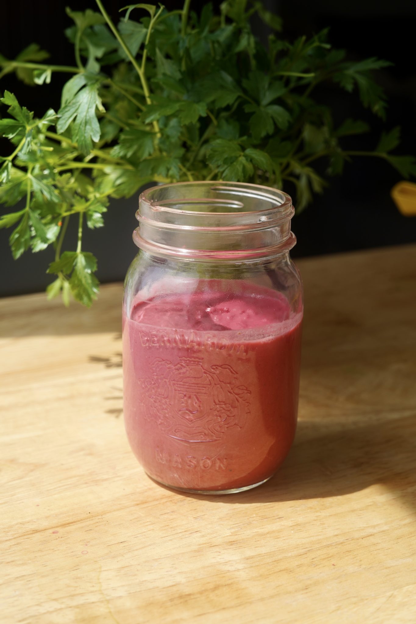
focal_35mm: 50
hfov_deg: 27.0
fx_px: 867
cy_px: 312
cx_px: 208
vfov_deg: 39.6
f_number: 6.3
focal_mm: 50
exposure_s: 1/160
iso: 100
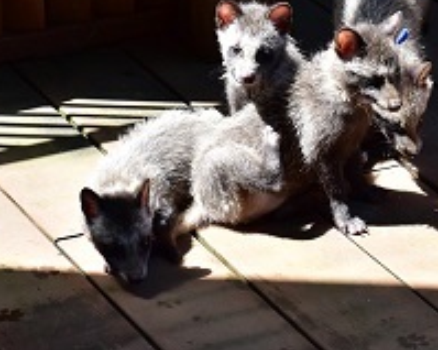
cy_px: 84
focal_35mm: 221
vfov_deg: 7.0
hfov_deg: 8.7
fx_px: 2863
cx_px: 372
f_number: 6.3
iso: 800
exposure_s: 1/800
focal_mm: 78
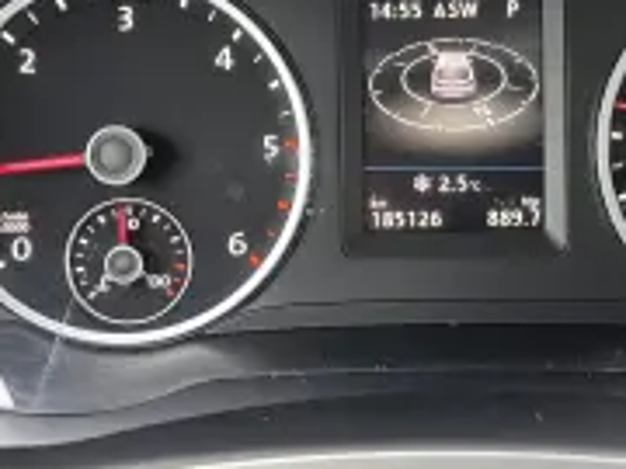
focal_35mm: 52
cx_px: 431
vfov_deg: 27.9
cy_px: 170
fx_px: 940
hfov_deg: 36.3
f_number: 1.6
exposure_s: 1/41
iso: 500
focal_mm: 5.1
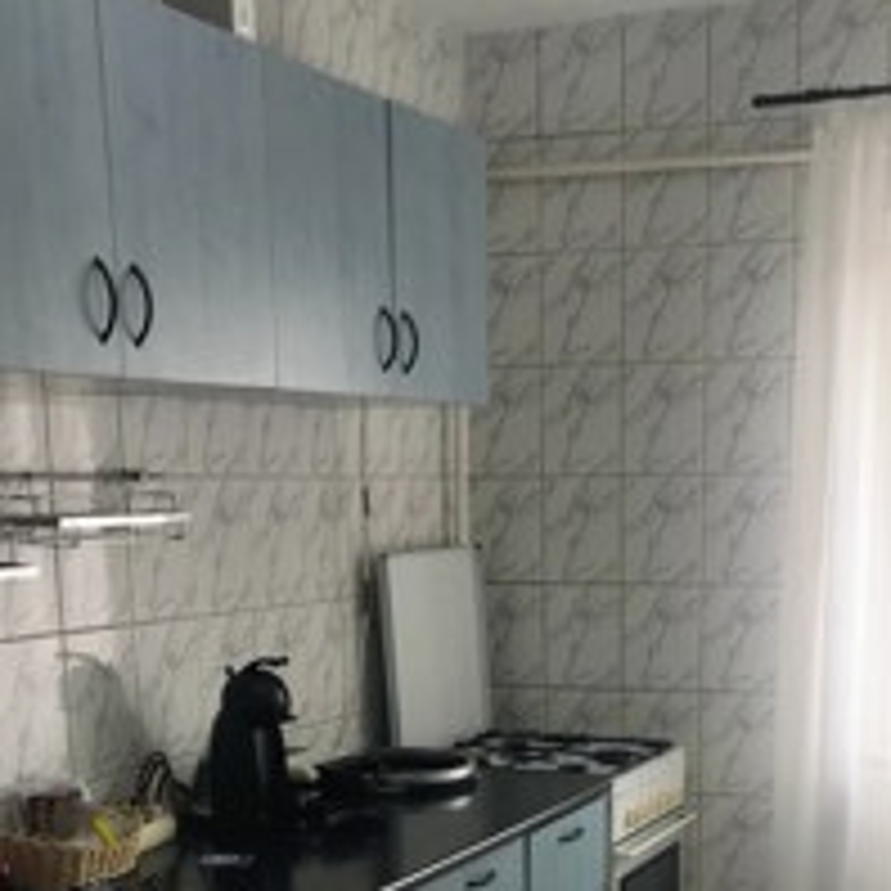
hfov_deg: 28.5
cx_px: 576
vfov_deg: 26.8
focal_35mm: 60
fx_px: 1747
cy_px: 927
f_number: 1.8
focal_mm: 3.99
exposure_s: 1/50
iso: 25
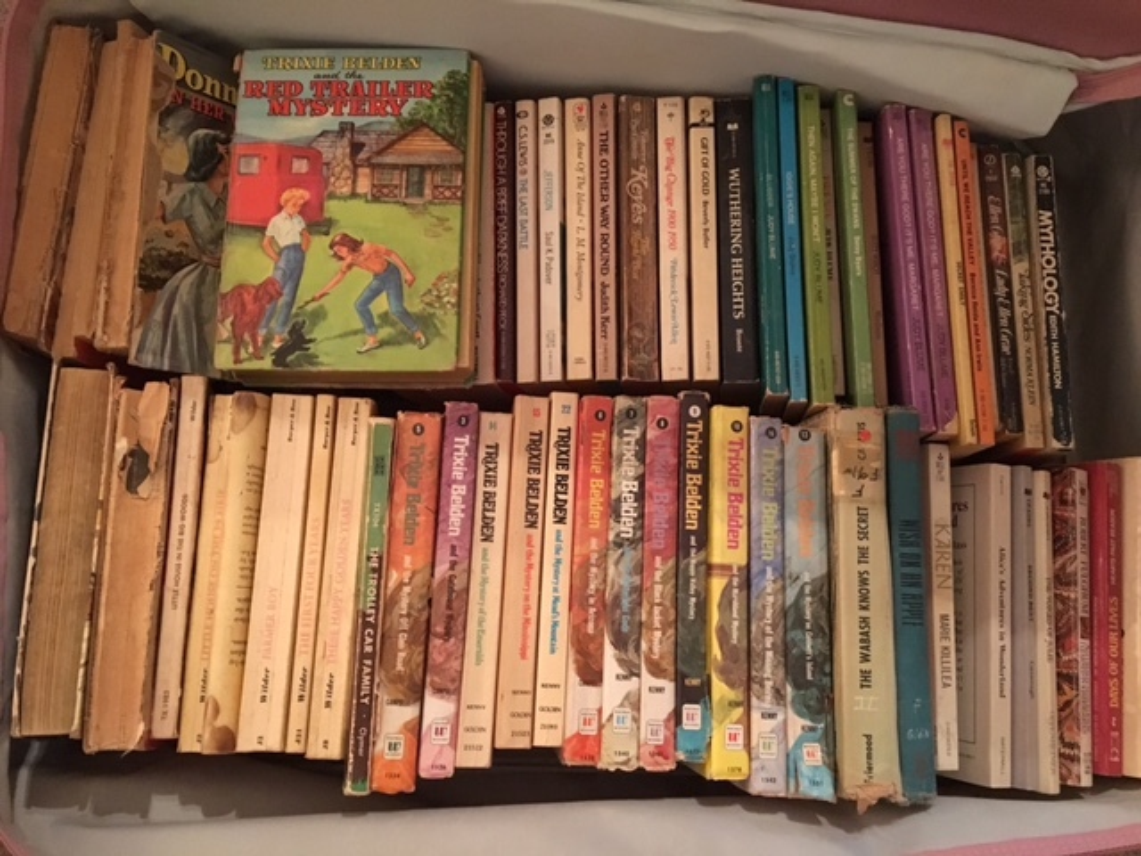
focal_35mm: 29
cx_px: 570
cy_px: 428
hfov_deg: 61.7
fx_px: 956
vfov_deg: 48.2
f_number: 2.2
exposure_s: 1/15
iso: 320
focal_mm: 4.15
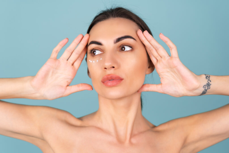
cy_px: 76
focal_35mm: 50
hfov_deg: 39.6
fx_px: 318
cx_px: 114
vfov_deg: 27.0
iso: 100
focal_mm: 50
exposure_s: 1/125
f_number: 3.5
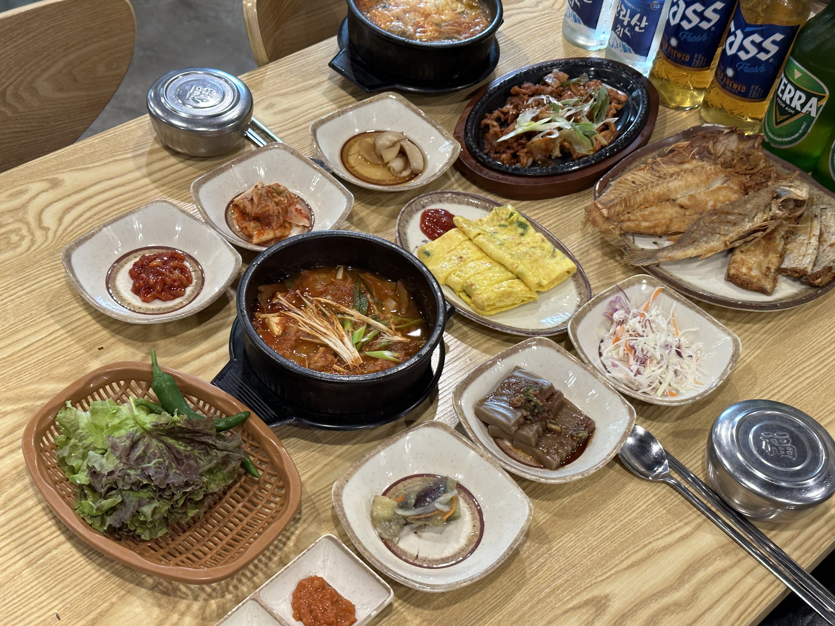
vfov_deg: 30.3
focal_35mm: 48
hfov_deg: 39.7
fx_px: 1158
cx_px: 418
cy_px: 313
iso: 80
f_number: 1.78
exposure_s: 1/60
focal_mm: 6.86
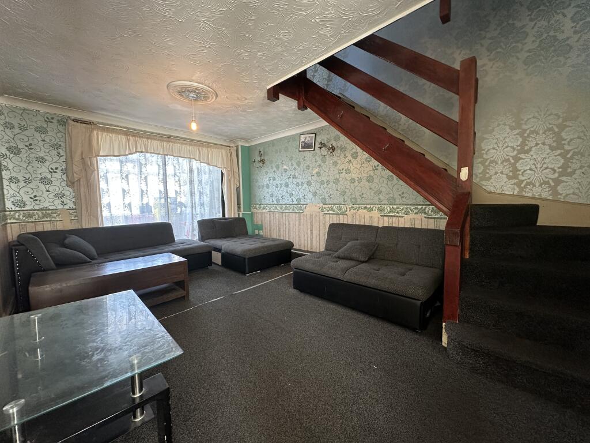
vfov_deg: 85.7
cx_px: 295
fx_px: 239
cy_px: 222
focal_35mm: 14
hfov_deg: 102.1
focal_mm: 2.22
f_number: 2.2
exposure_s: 1/50
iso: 500
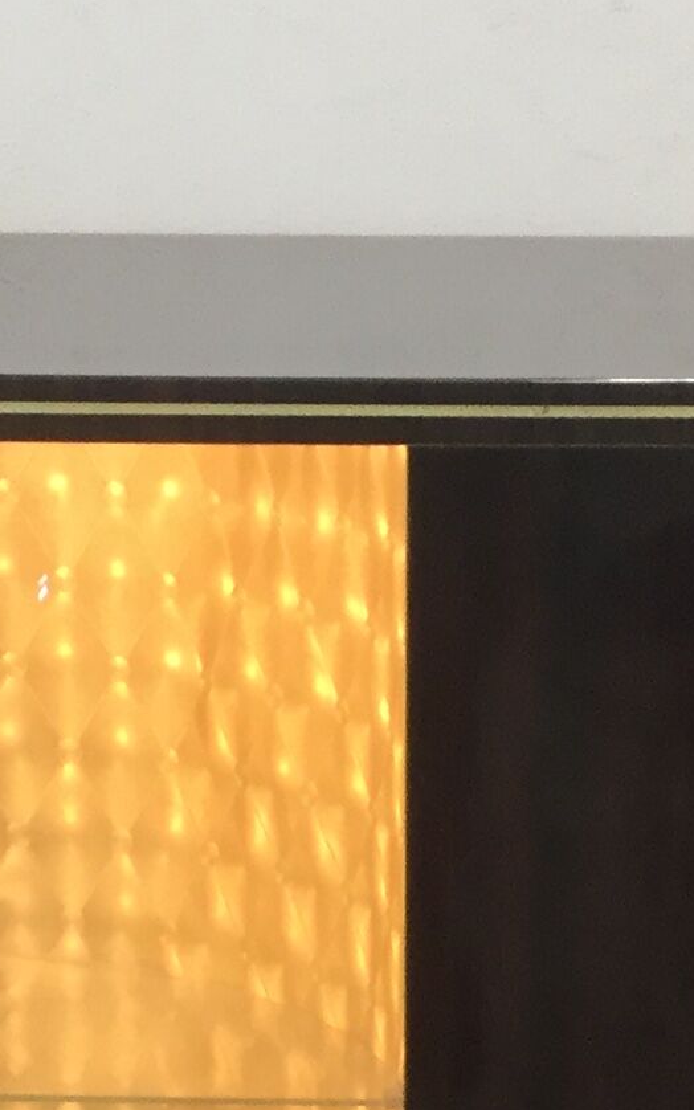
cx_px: 318
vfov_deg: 15.9
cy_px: 1148
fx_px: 3872
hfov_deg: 10.2
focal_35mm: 128
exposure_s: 1/33
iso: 80
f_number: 2.4
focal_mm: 3.3
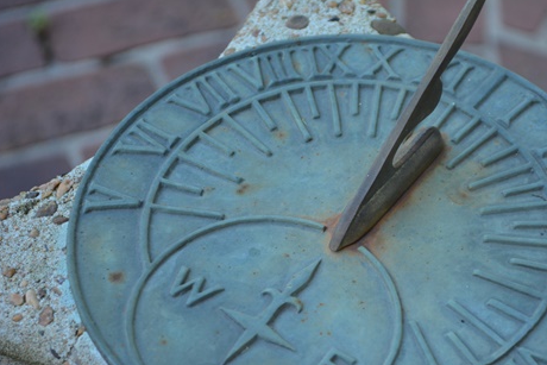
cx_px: 353
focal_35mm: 108
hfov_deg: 18.9
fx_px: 1636
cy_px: 234
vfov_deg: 12.7
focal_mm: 55
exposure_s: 1/125
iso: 400
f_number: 5.6
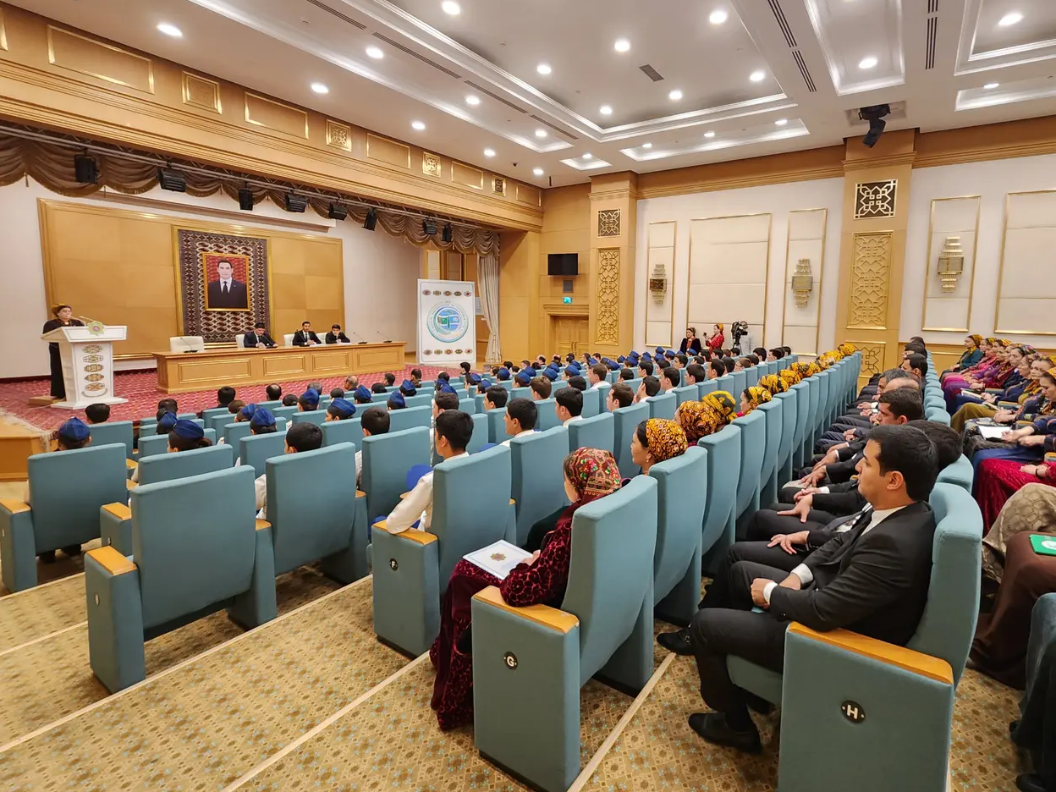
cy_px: 362
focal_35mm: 15
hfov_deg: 97.4
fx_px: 458
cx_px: 608
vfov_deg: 81.6
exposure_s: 1/33
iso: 320
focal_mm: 2.2
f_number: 2.2
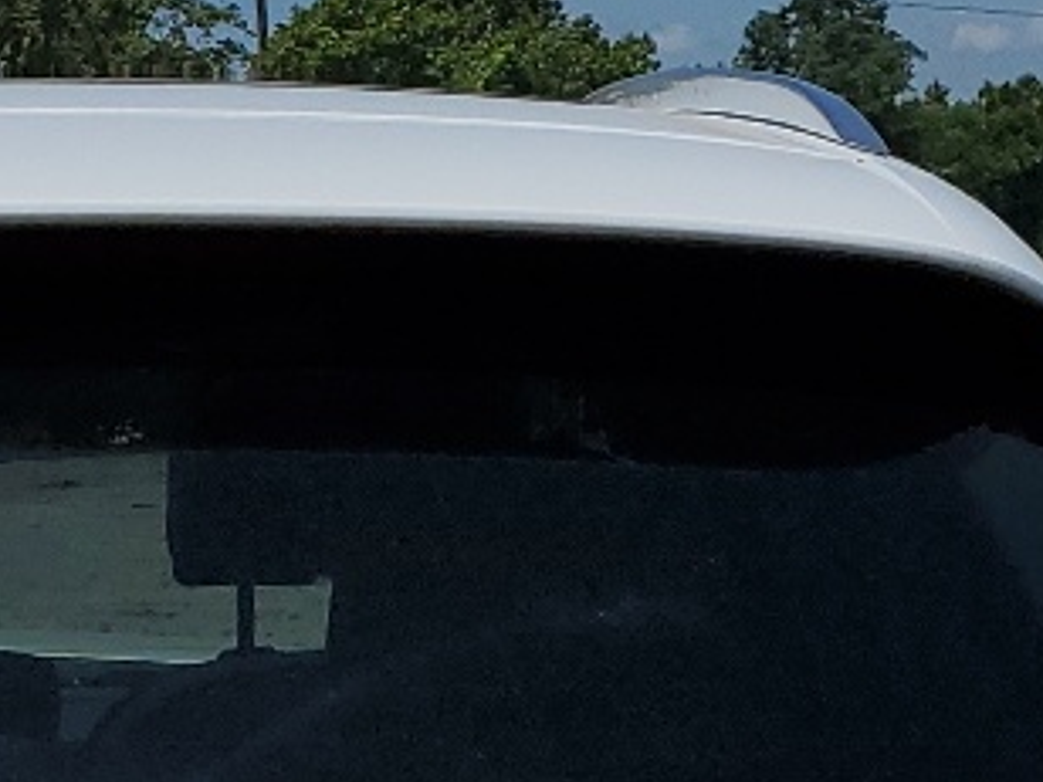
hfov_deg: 14.3
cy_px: 1571
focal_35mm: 135
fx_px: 4068
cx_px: -61
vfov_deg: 10.1
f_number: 1.5
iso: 52
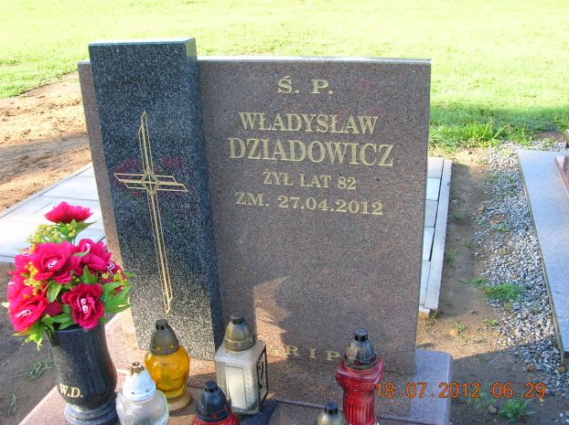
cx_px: 290
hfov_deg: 52.7
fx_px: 575
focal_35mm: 35
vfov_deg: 40.6
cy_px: 217
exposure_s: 1/35.7
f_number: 4.9
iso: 50
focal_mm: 5.7
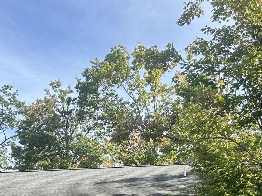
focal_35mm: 74
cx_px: 25
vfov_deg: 19.0
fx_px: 560
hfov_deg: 25.5
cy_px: 222
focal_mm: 5.7
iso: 50
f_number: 1.5
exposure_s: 1/2208
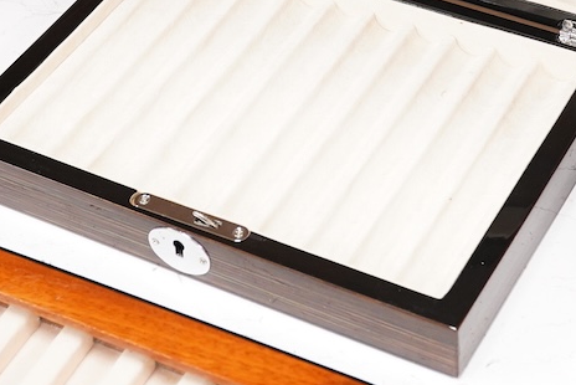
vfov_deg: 12.4
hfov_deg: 18.7
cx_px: 336
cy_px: -26
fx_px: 1745
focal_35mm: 109
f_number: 8
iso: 2500
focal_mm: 30
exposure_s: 1/100
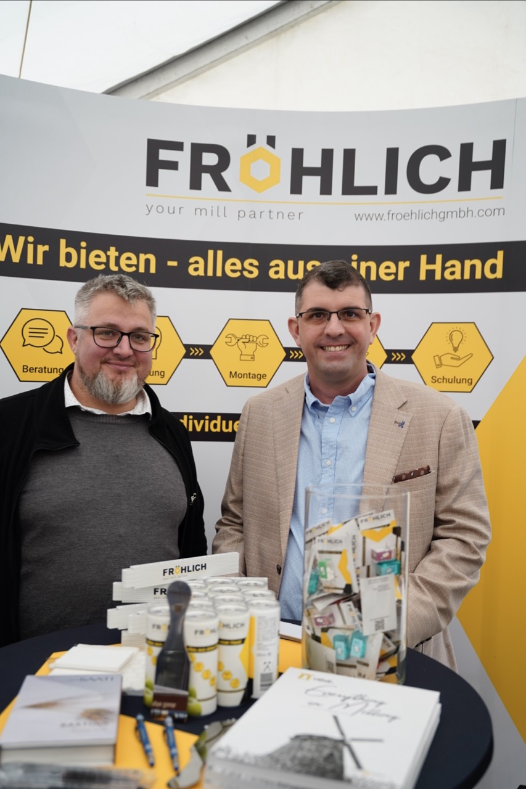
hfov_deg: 36.2
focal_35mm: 37
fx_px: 804
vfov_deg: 52.3
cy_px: 394
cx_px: 263
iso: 320
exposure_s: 1/200
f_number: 2.8
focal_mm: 36.7
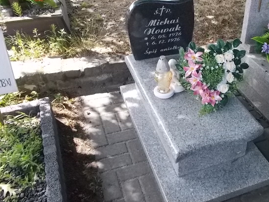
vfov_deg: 37.7
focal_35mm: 38
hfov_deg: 47.6
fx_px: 295
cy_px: 91
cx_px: 192
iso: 400
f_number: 8
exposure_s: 1/125
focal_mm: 4.6
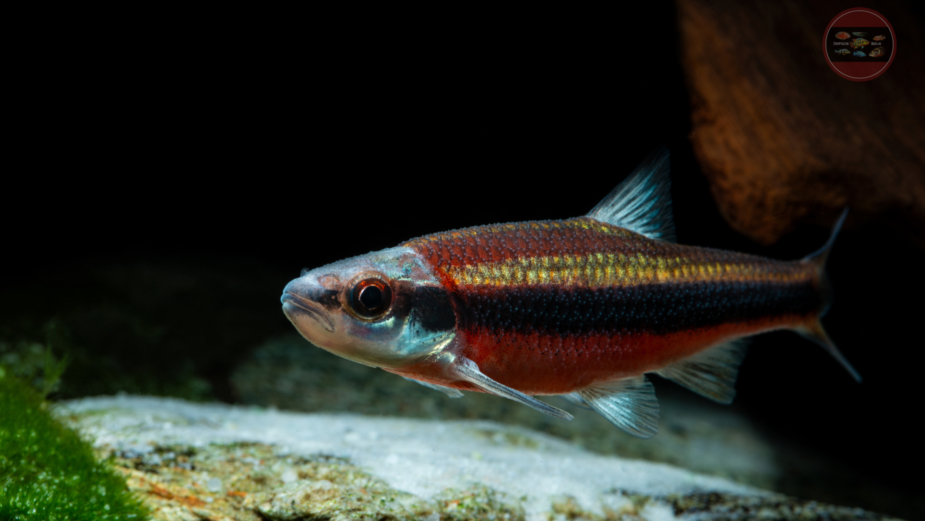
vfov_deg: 10.9
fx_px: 2723
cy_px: 292
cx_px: 459
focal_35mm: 111
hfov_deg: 19.3
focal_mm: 105
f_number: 11
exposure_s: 1/250
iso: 80
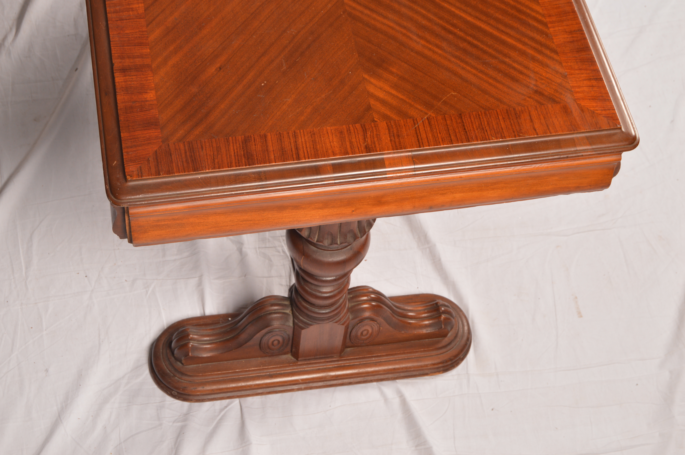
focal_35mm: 63
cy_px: 228
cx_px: 342
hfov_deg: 31.9
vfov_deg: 21.5
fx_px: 1198
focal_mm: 42
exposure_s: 1/125
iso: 200
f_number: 10
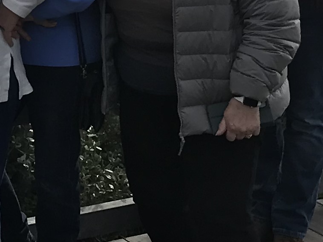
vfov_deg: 9.7
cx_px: -280
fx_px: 1390
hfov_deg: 12.1
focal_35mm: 149
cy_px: -86
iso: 20
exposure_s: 1/2283
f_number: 1.8
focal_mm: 3.99
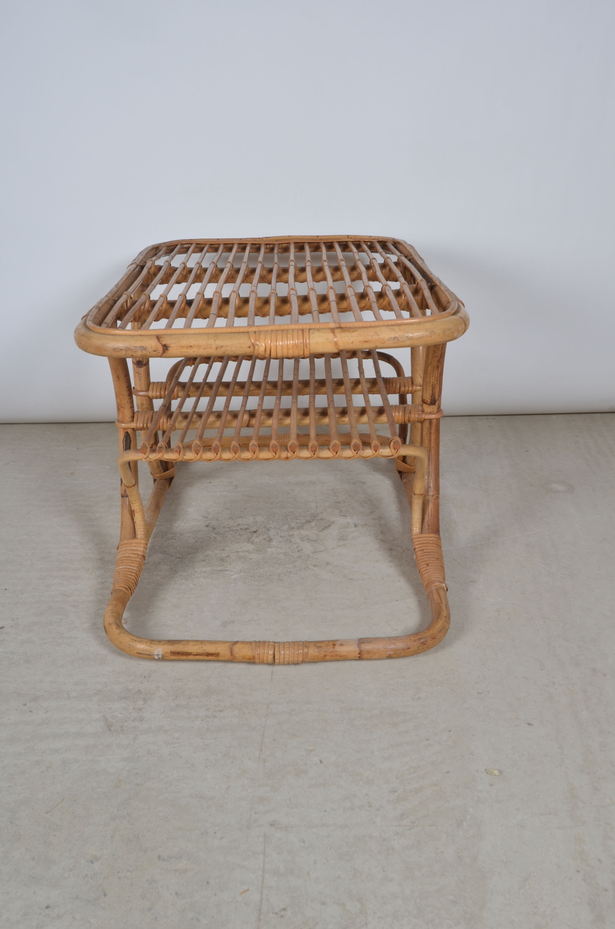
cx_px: 308
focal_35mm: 36
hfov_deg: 36.7
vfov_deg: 53.2
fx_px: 927
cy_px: 464
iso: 100
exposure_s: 1/125
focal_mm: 24
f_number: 14
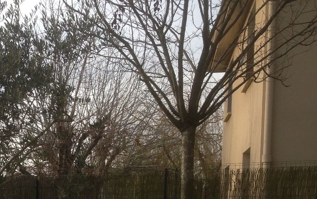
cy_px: 246
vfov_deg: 15.8
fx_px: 683
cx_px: -27
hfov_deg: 24.5
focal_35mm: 79
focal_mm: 4.12
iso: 50
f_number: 2.4
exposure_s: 1/479
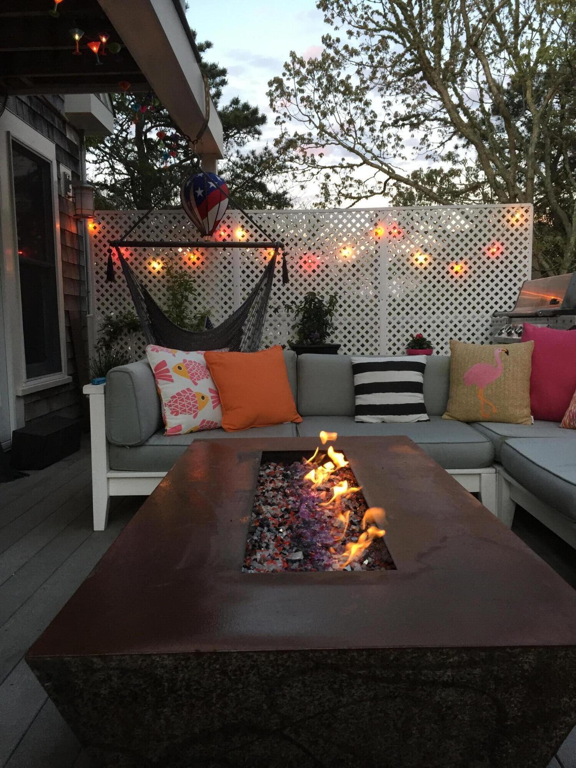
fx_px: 643
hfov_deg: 48.2
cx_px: 288
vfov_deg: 61.7
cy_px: 384
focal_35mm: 29
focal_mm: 4.15
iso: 40
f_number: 2.2
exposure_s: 1/30
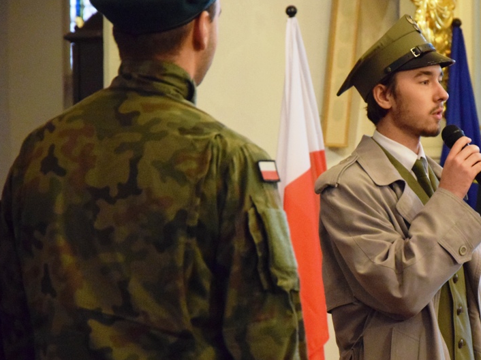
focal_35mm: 220
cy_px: 208
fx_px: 3052
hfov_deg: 9.0
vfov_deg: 6.8
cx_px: 347
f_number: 5.6
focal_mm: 105
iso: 6400
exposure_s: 1/60
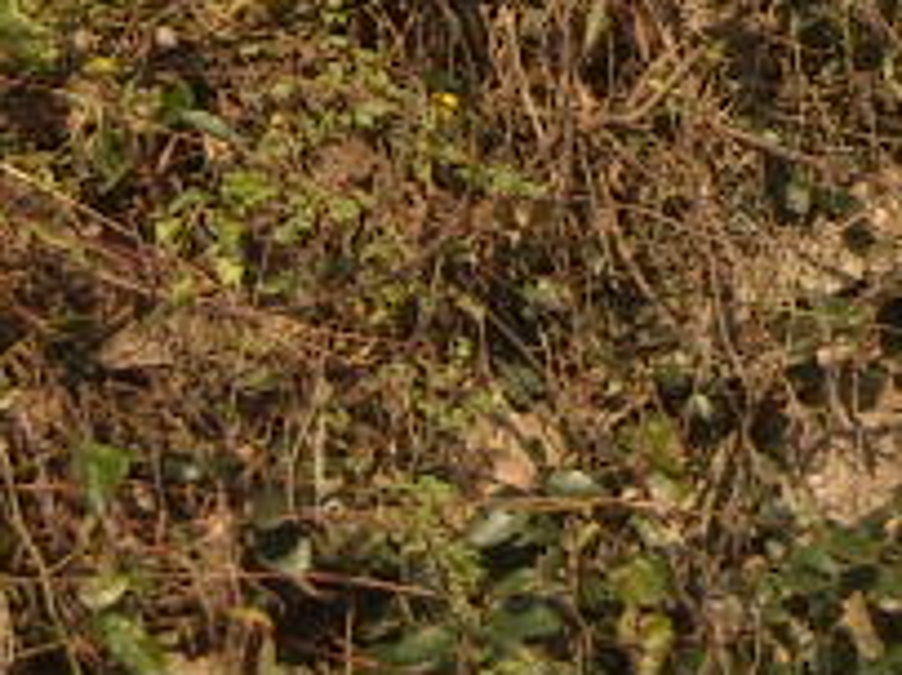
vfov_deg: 3.8
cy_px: -866
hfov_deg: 5.0
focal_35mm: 383
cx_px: 2128
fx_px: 9974
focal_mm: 12.3
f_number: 3.9
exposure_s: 1/402
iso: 64
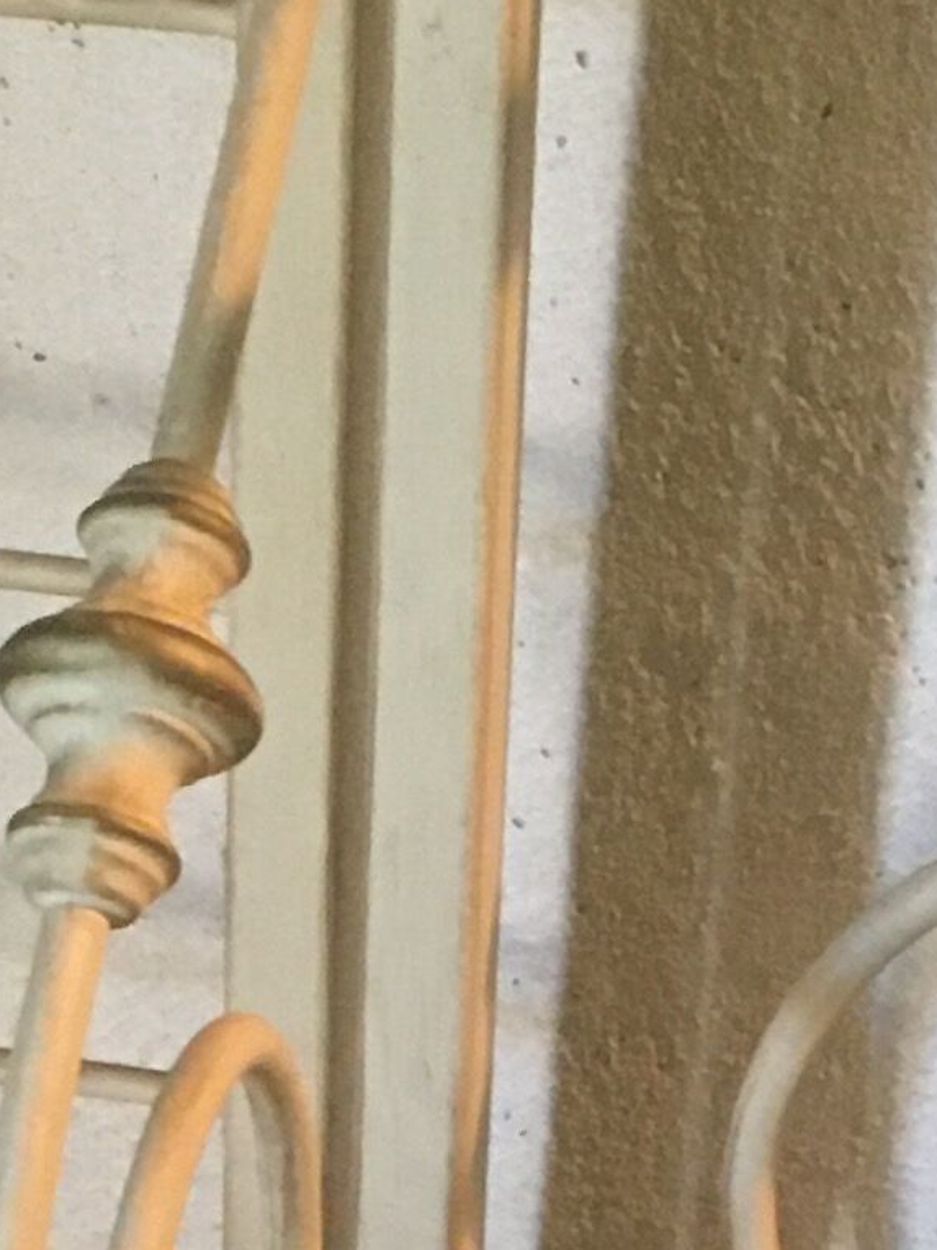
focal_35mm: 153
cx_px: 121
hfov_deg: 9.7
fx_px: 5522
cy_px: 2091
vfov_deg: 12.1
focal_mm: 4.15
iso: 200
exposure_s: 1/17
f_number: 2.2
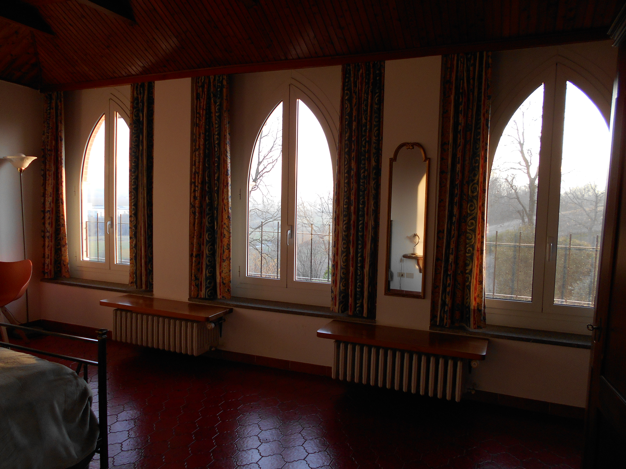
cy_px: 234
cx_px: 313
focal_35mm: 26
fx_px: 470
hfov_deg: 67.3
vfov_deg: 53.1
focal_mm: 4.6
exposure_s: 1/30
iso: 110
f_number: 3.2
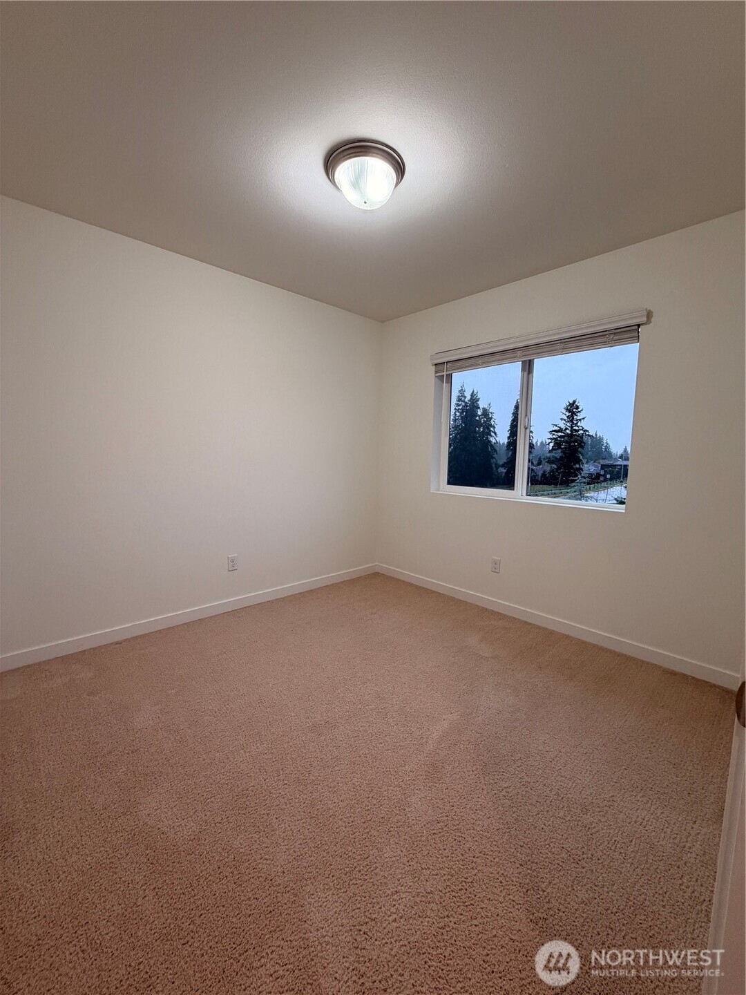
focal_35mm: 14
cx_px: 373
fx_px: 402
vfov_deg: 102.1
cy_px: 498
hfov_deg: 85.7
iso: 160
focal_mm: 2.22
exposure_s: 1/120
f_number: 2.2
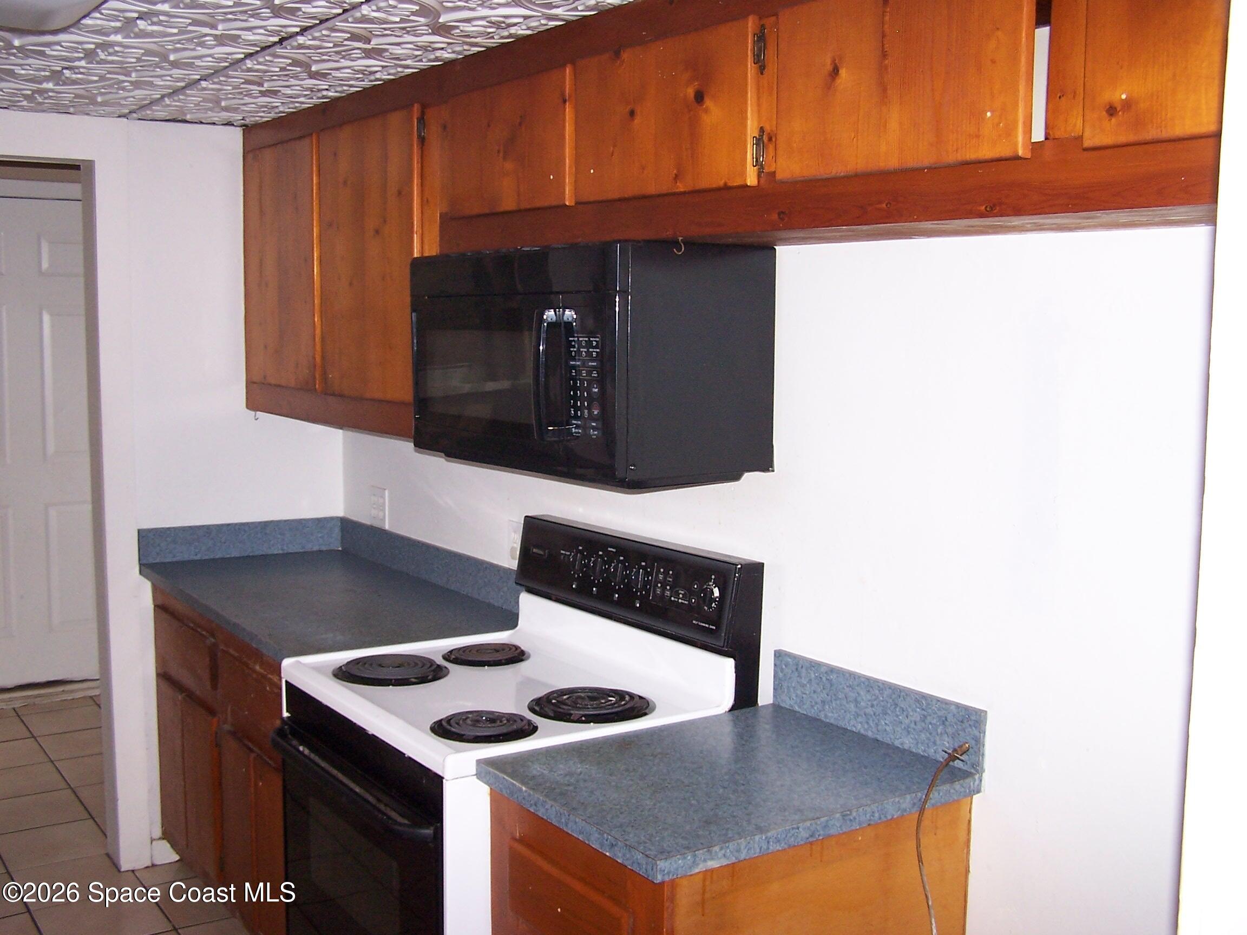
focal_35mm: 38
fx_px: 1369
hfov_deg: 49.0
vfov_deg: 37.7
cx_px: 624
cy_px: 468
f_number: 2.8
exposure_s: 1/60
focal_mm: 6.3
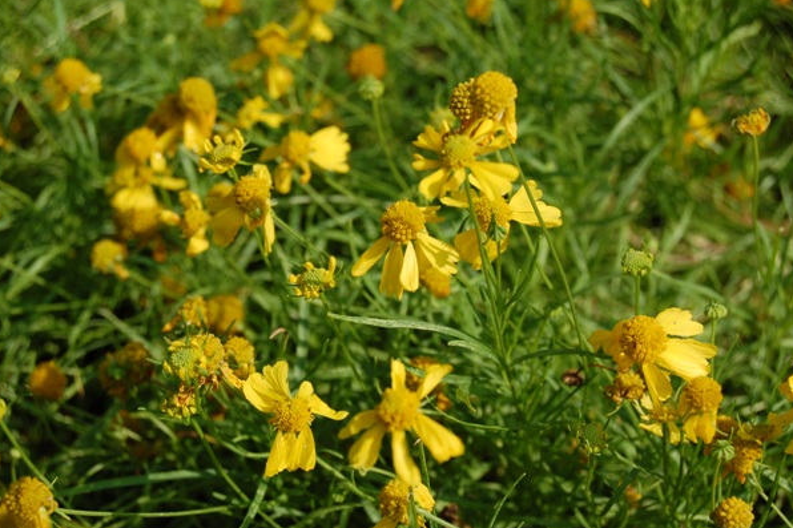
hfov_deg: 23.0
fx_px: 1950
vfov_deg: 15.4
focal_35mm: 89
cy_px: 246
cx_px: 395
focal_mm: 55
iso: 200
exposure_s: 1/320
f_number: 8
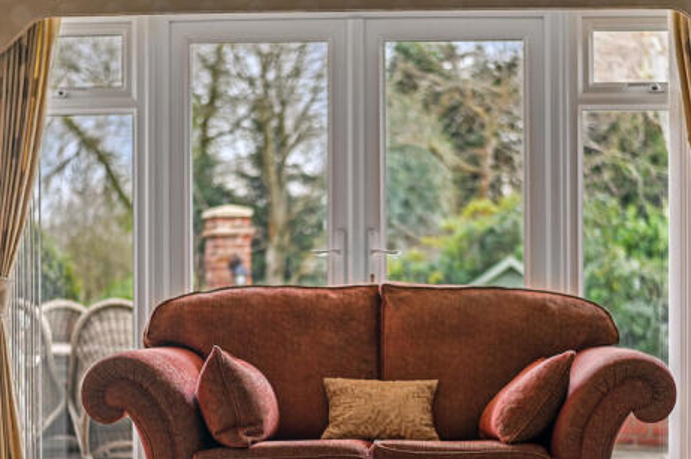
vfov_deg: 19.1
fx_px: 1361
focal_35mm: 71
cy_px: 323
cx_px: 343
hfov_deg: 28.5
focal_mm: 50
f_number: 1.8
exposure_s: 1/60
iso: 400
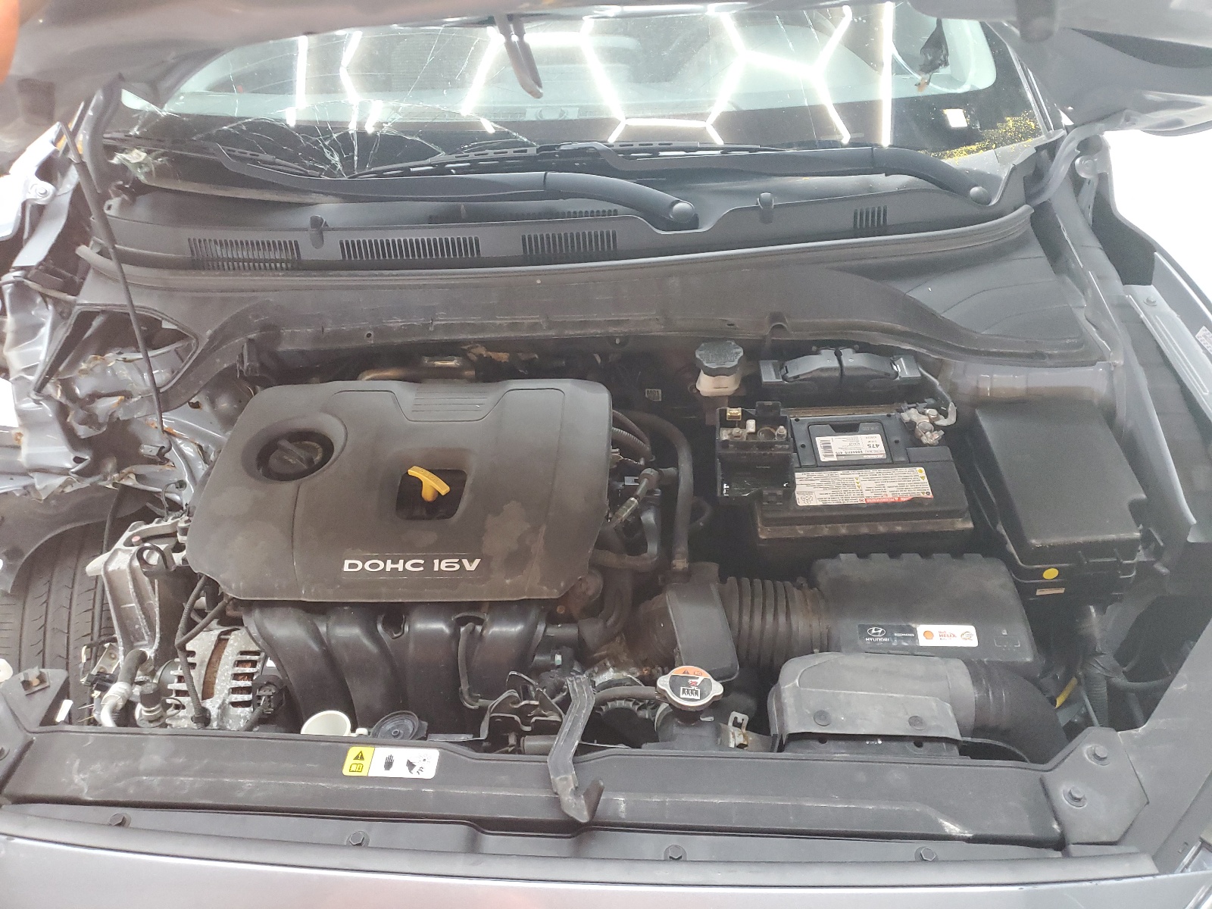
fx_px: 910
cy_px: 454
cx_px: 606
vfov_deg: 53.1
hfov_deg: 67.3
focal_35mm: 26
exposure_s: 1/40
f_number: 1.5
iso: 361
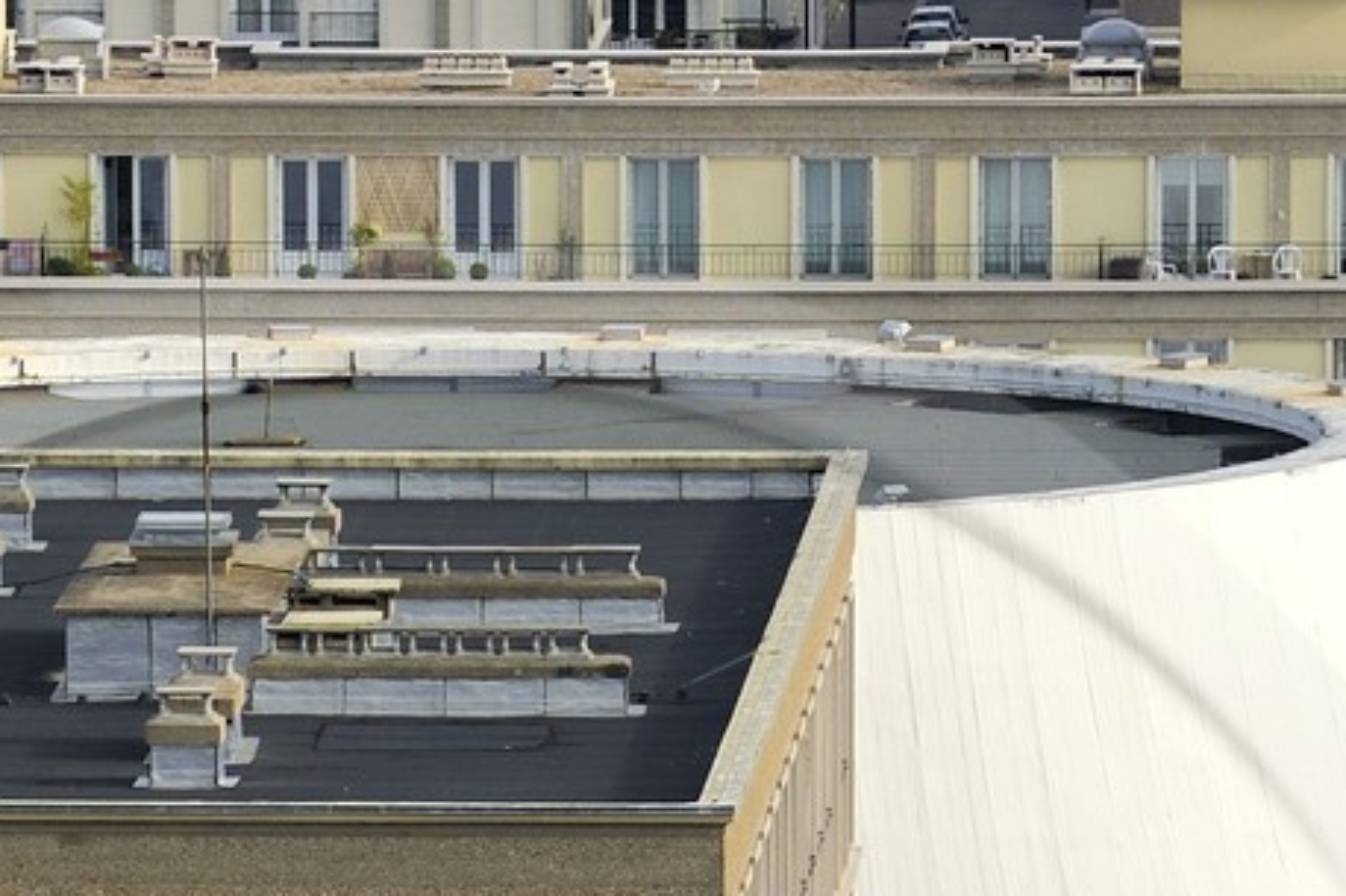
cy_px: 1463
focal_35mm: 698
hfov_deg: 3.0
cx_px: 411
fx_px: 26087
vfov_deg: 2.0
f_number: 7.1
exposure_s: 1/500
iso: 200
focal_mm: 200
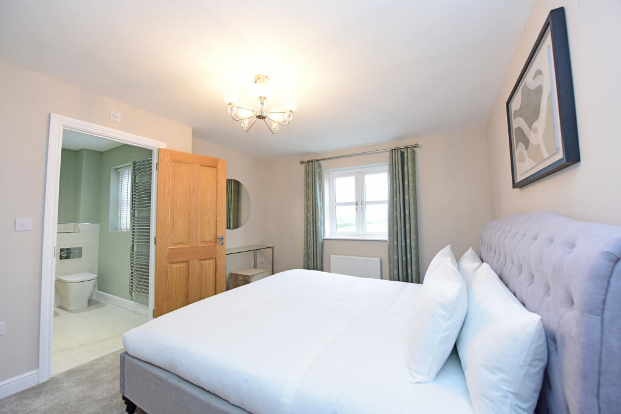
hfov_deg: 104.2
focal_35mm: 14
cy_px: 207
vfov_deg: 81.2
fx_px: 242
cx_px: 310
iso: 1000
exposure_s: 1/60
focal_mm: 14
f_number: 5
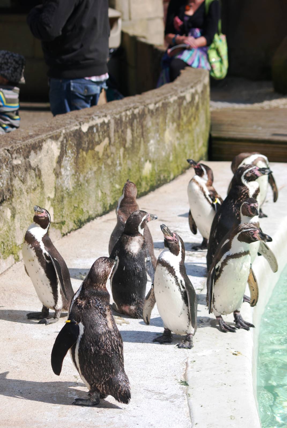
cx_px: 144
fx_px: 1252
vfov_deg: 19.4
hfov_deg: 13.1
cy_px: 214
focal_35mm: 105
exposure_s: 1/640
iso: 100
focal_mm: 70
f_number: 6.3
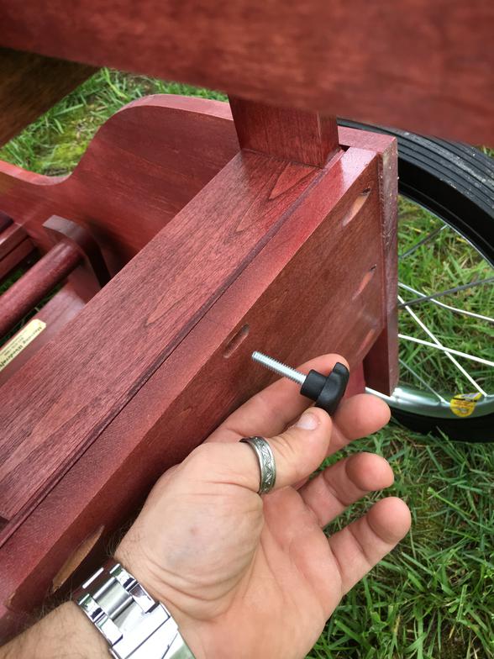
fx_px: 552
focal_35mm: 29
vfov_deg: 61.7
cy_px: 330
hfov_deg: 48.2
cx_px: 247
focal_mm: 4.15
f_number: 2.2
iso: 40
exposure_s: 1/120
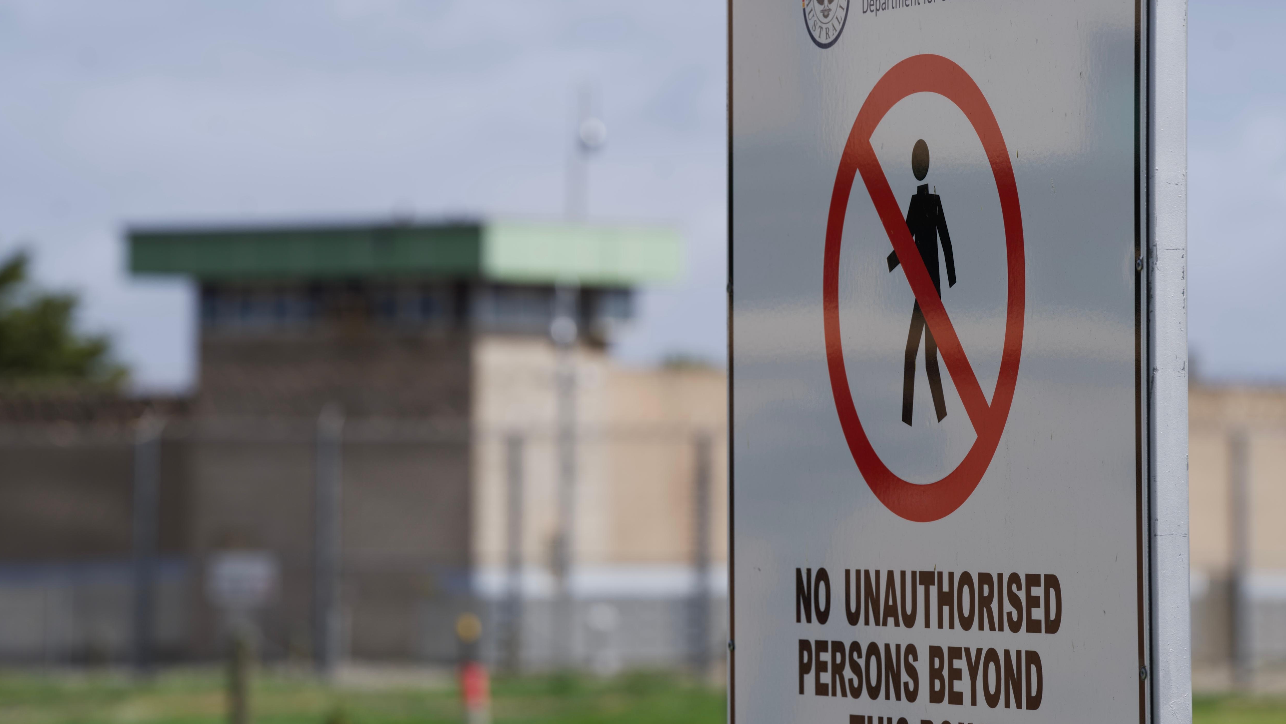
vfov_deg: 7.6
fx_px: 5456
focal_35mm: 160
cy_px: 409
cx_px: 644
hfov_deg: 13.4
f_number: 6.3
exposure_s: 1/320
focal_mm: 152
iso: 50
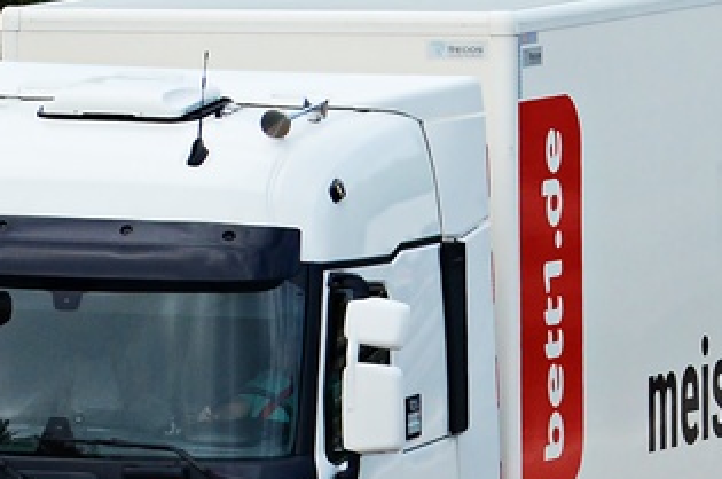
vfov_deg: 1.6
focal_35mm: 837
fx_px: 16761
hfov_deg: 2.5
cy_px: 419
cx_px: 477
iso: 800
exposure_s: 1/1250
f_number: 9
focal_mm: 220
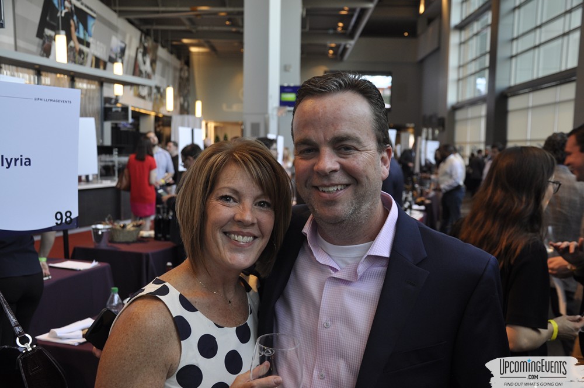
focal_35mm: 39
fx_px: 632
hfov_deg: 49.6
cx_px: 292
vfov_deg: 34.1
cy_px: 194
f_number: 5
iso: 400
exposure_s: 1/60
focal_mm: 26
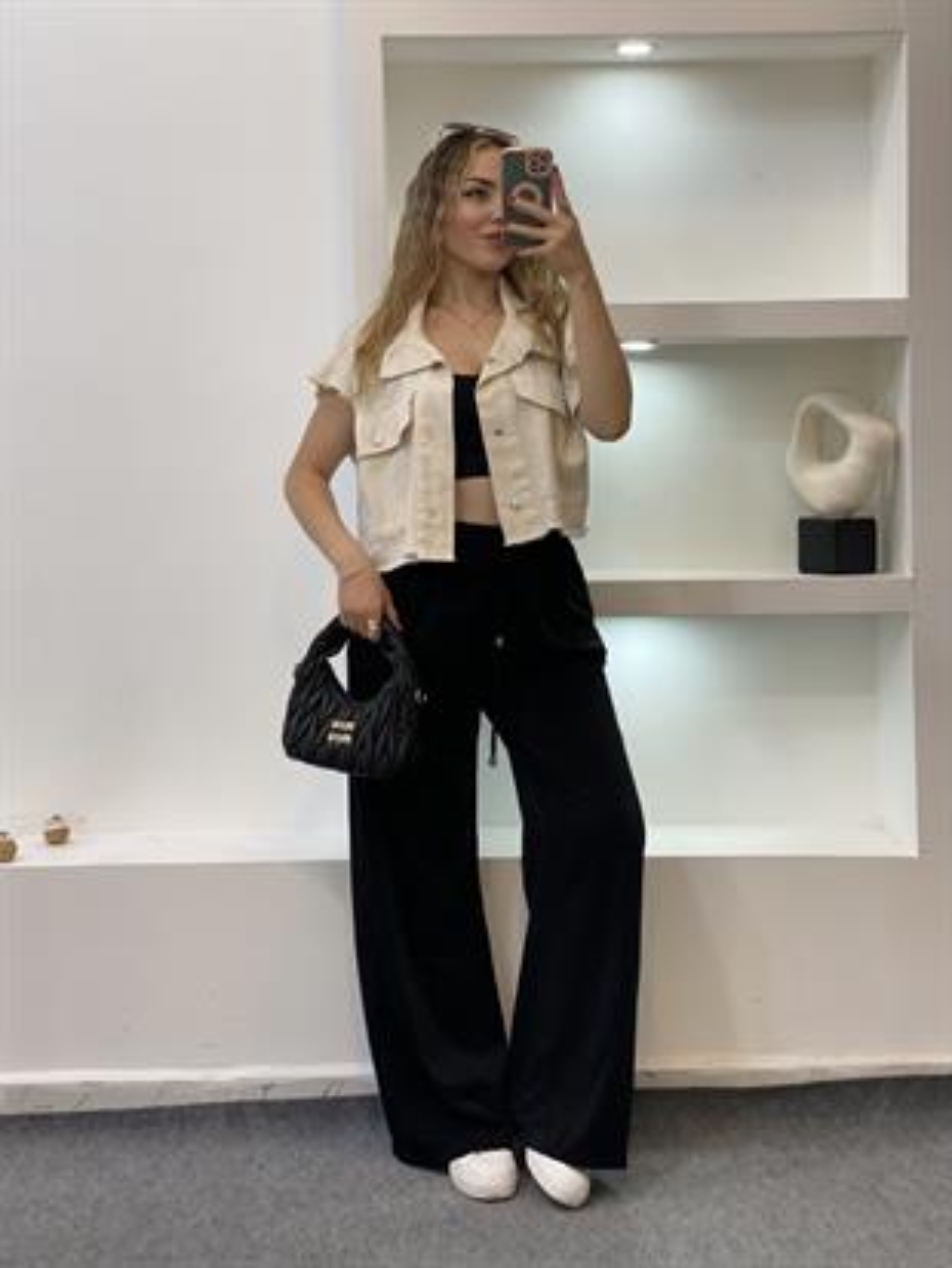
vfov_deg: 36.8
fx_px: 1906
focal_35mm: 52
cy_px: 634
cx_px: 476
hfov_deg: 28.0
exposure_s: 1/100
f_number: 2
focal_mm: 6
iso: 80
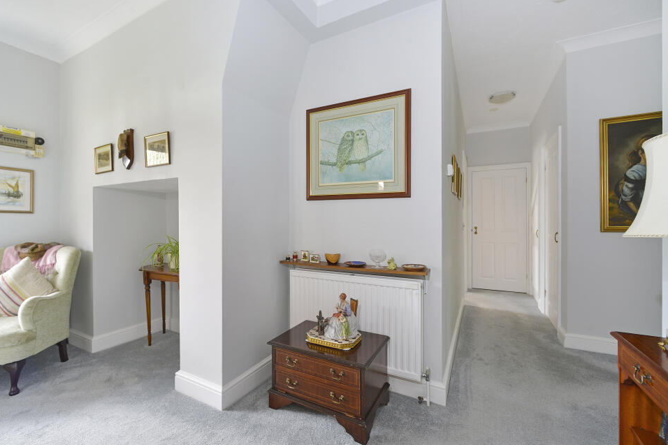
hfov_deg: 100.4
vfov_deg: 77.3
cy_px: 226
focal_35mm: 15
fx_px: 278
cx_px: 327
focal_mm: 14
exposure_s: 1/20
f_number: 7.1
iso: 400
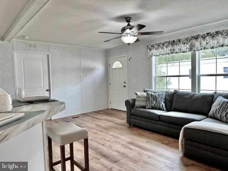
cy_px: 86
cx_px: 114
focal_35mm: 24
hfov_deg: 71.6
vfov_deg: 56.8
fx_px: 158
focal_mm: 6.86
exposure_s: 1/120
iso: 100
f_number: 1.78
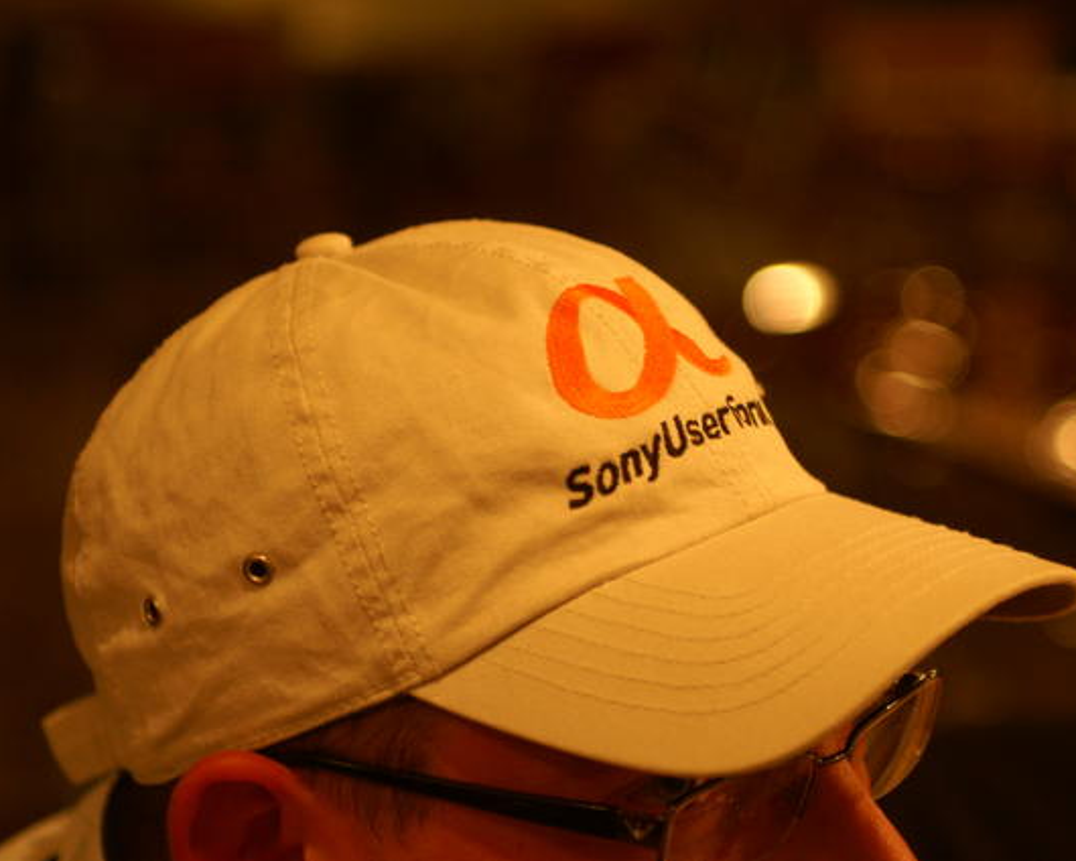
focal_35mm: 119
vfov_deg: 13.0
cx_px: 644
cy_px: 430
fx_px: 3790
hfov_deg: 16.1
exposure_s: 1/10
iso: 400
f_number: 2.8
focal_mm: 70
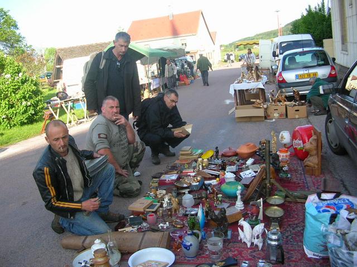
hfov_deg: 52.6
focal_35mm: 35
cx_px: 178
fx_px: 361
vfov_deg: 40.7
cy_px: 134
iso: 50
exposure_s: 1/215
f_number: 2.8
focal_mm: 5.8
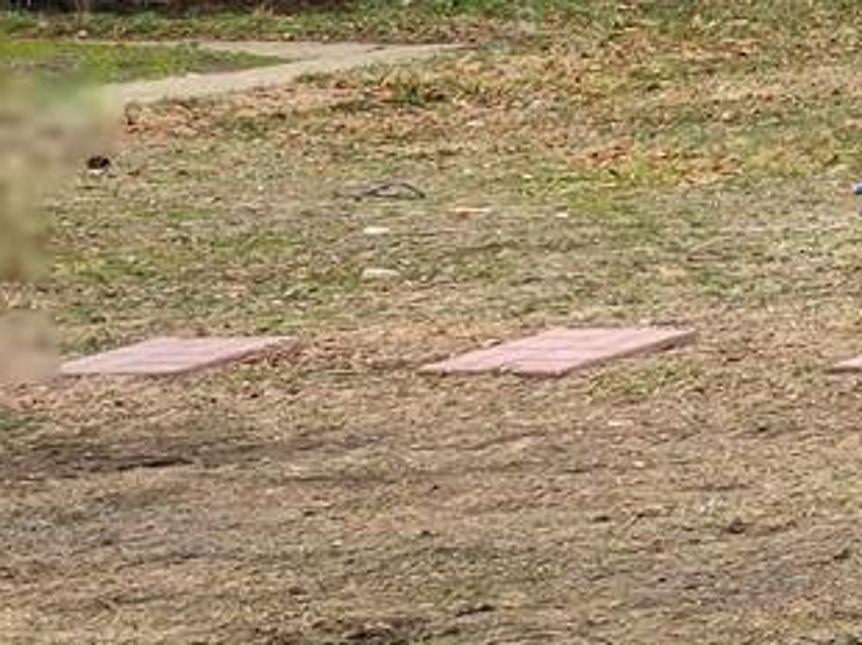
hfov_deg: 10.1
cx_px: 2480
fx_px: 3782
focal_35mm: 152
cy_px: 398
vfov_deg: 9.7
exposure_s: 1/345
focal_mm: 6.3
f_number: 1.7
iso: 12
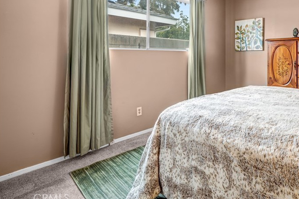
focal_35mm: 24
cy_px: 55
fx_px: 199
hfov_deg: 69.4
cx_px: 221
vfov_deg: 51.3
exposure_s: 1/3.33
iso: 400
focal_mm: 16
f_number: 11
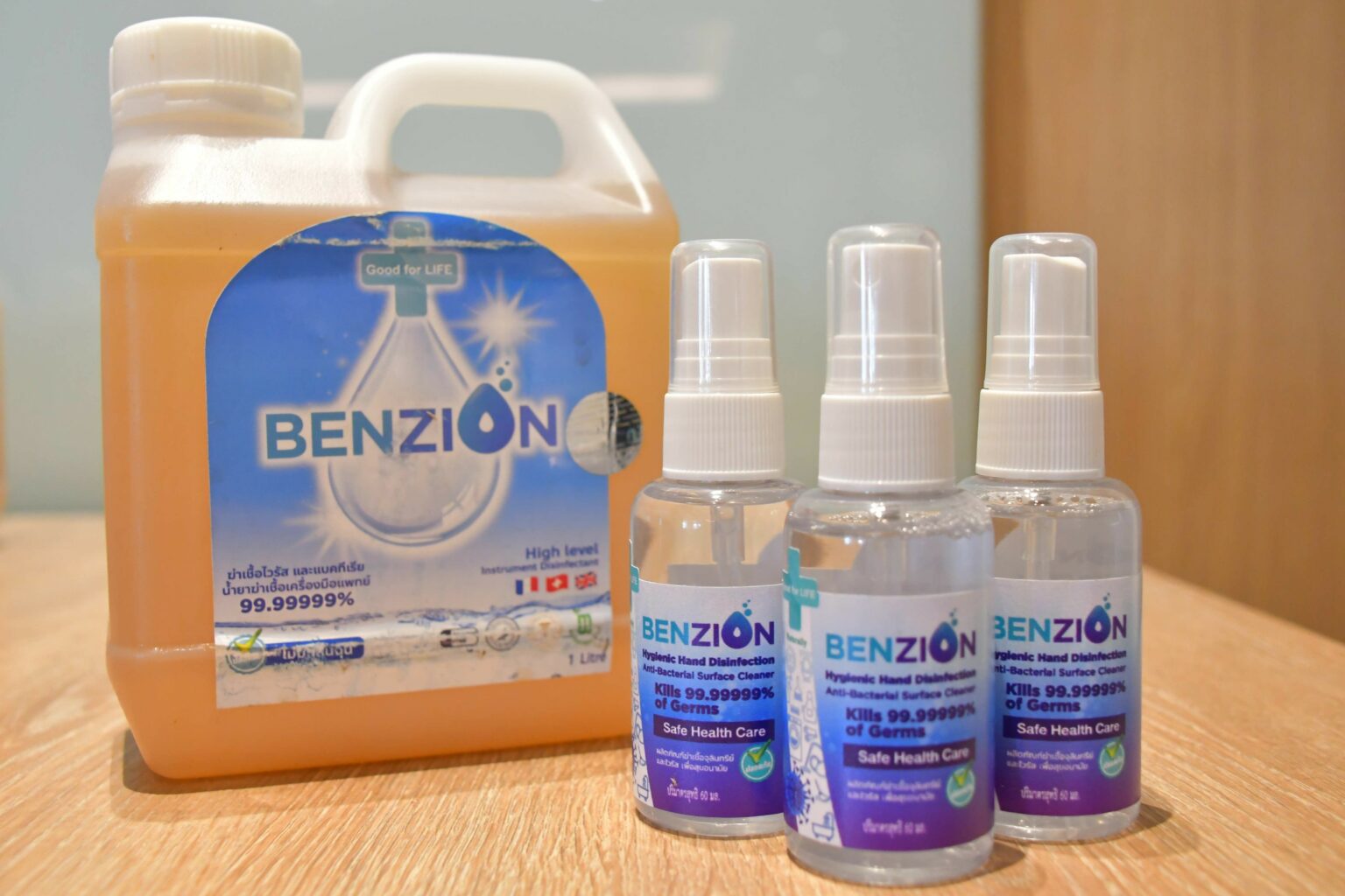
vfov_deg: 35.5
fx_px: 1401
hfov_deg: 51.3
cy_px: 448
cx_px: 672
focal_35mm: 38
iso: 2500
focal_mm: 25
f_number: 5
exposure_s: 1/40
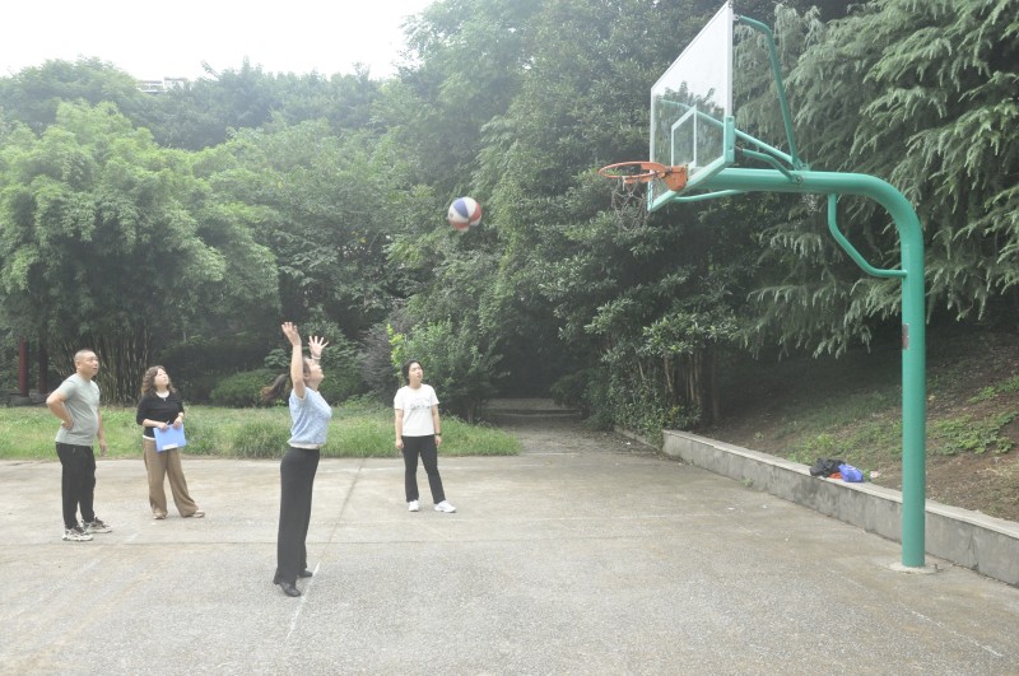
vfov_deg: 47.8
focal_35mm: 27
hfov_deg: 67.5
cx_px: 510
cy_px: 338
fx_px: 763
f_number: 7.1
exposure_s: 1/200
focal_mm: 18
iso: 1600
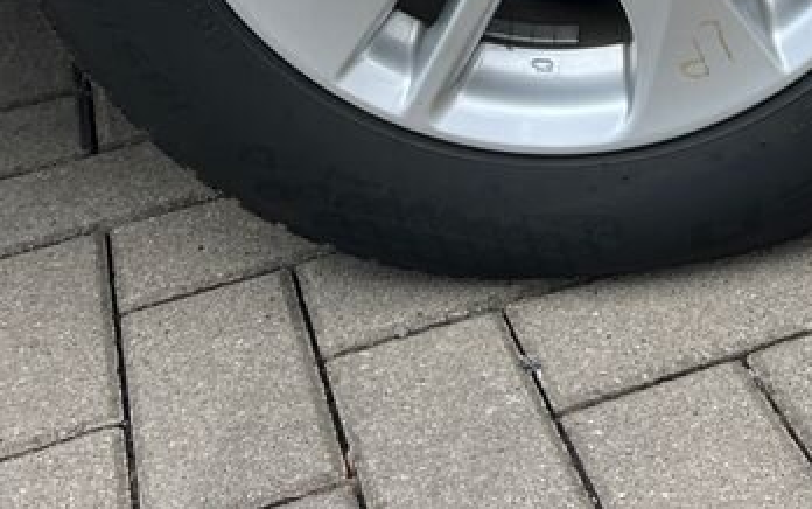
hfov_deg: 25.2
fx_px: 1794
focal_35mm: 81
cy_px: -362
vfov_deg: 14.5
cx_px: 616
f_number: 1.6
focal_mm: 5.1
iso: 50
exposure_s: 1/672
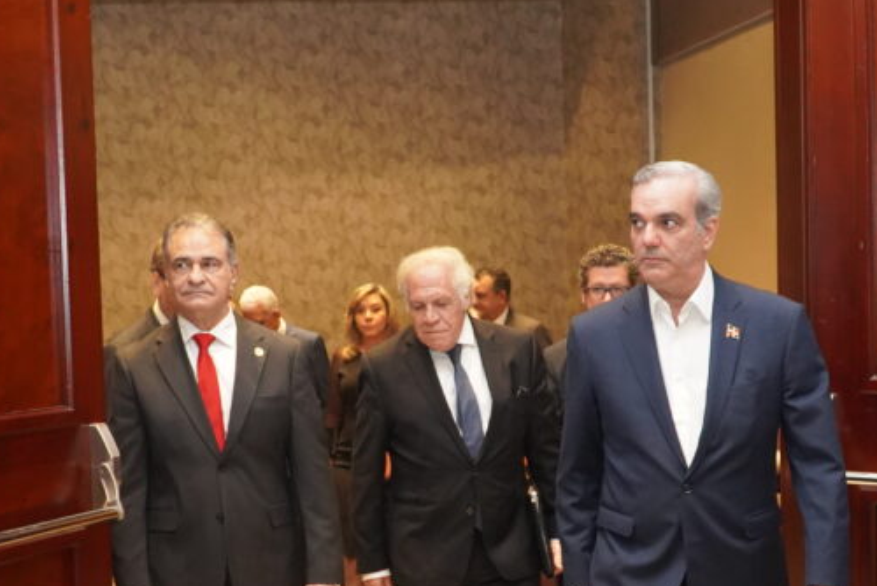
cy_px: 403
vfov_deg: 24.1
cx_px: 423
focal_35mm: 56
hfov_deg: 35.6
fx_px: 1365
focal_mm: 27
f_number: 4
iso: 6400
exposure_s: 1/160
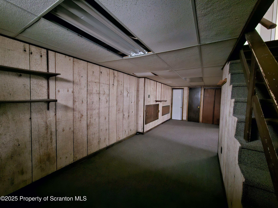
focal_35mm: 13
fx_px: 104
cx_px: 139
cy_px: 104
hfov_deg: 106.2
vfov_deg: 89.9
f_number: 2.2
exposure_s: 1/8
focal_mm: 2.2
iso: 1600
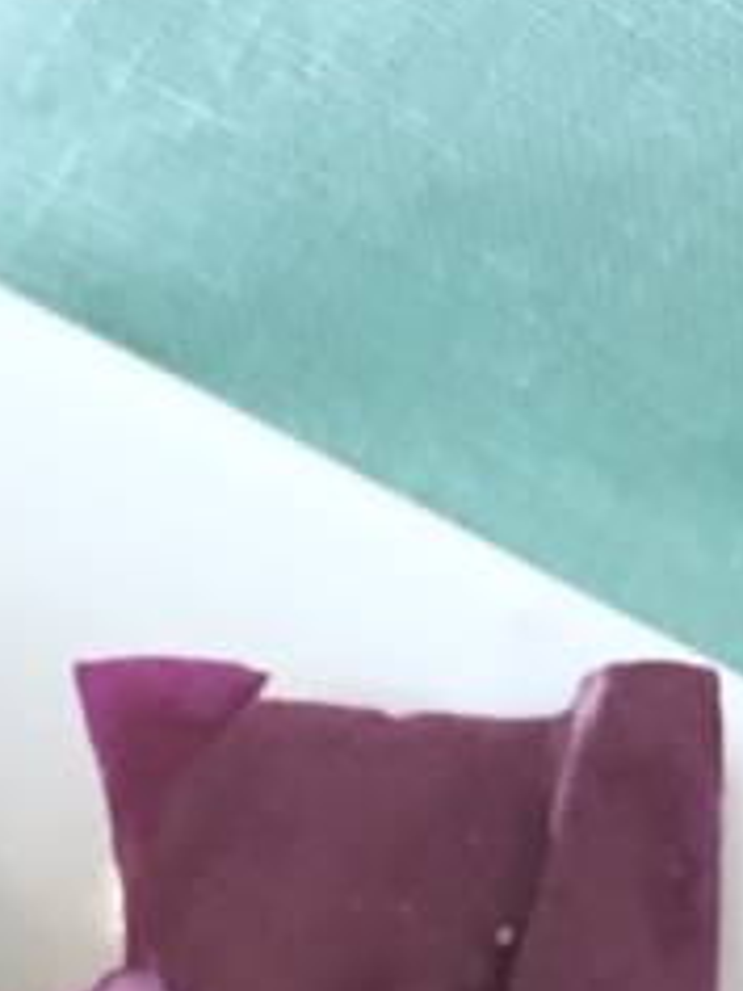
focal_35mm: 126
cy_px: 1818
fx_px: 3606
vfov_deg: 13.8
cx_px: -445
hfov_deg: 11.2
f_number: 2.2
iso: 50
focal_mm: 4.15
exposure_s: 1/4
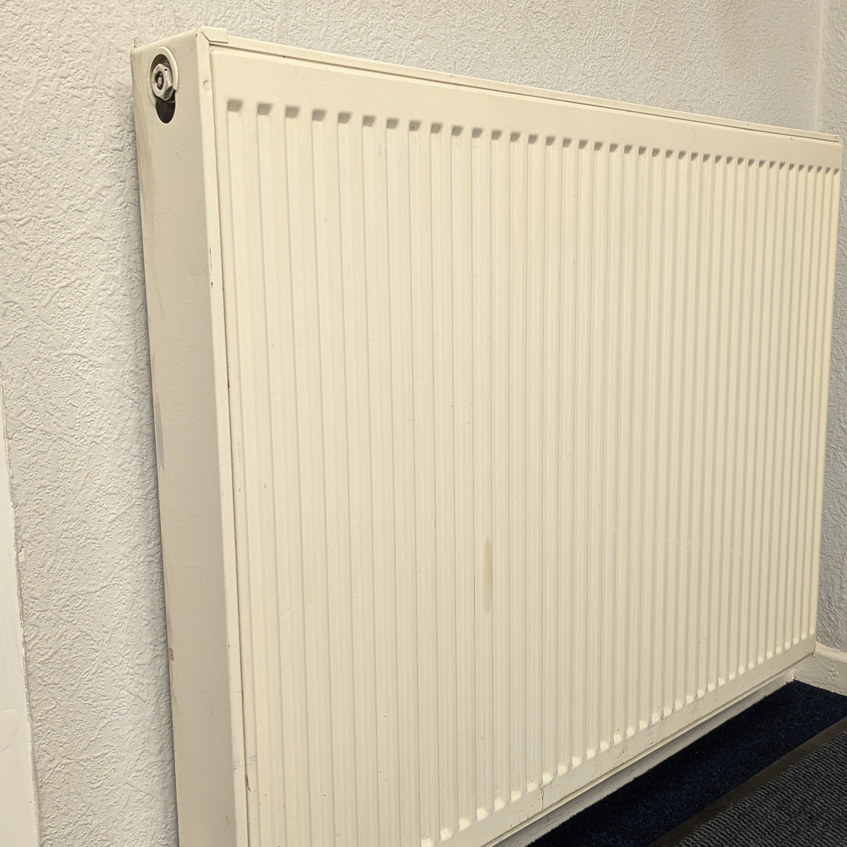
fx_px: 969
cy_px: 440
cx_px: 439
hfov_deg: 47.2
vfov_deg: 47.2
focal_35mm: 35
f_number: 1.85
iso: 218
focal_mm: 6.81
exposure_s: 1/50
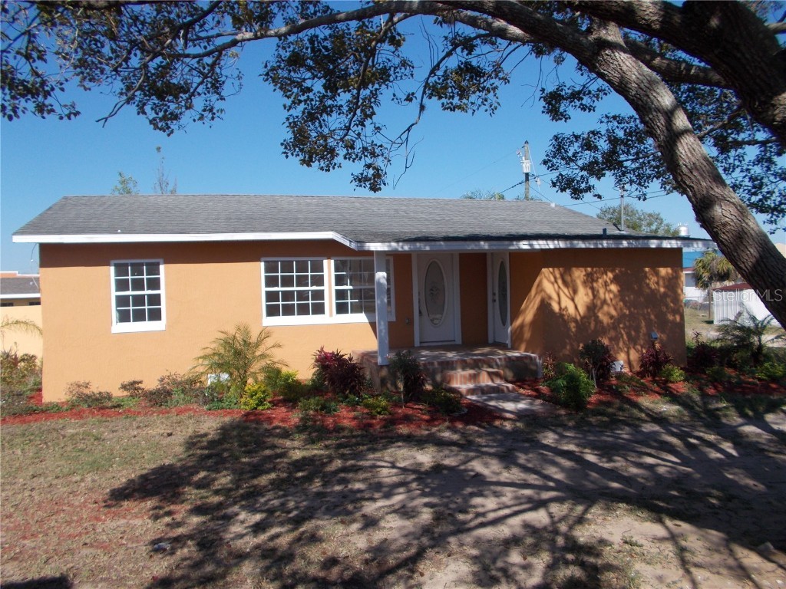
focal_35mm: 26
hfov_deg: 67.3
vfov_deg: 53.1
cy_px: 294
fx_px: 590
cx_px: 393
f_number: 8
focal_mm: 4.6
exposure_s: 1/160
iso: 80
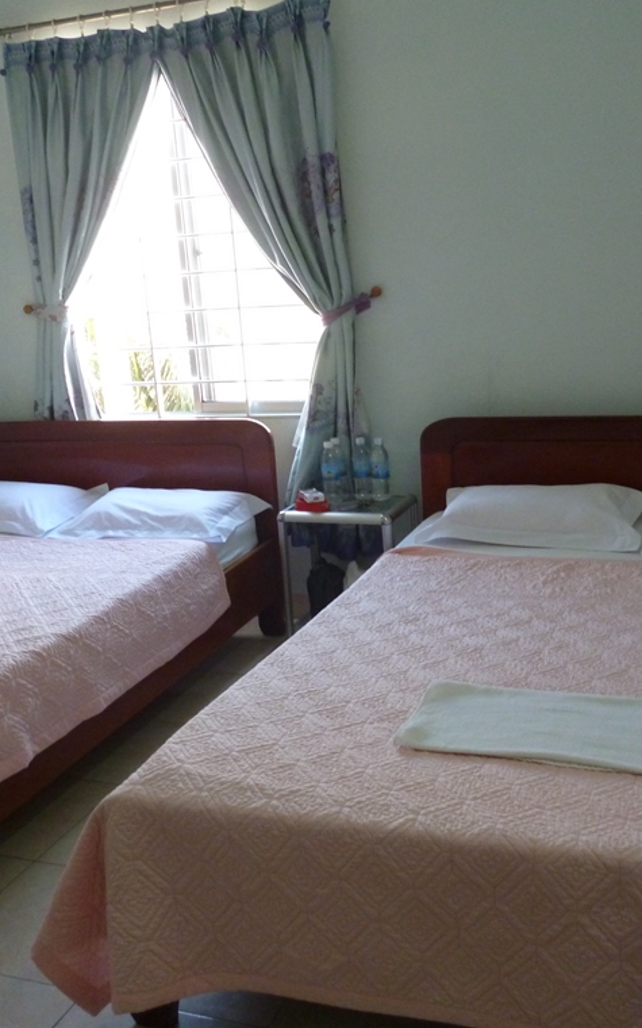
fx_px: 1120
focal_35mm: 40
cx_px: 324
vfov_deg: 49.3
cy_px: 514
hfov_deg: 32.0
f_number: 3.1
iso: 320
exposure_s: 1/60
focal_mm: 5
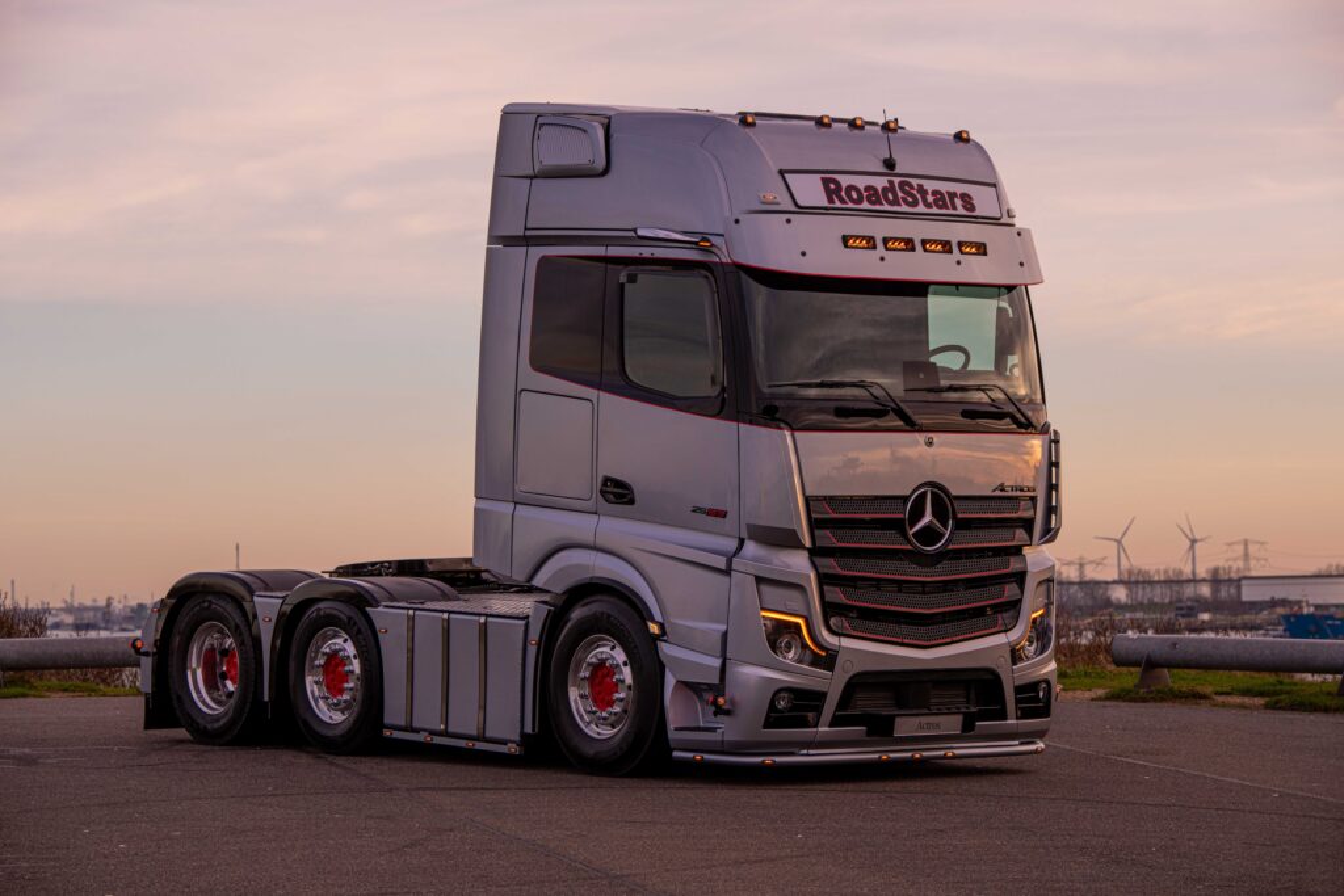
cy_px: 448
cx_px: 672
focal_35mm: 112
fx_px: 4182
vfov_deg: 12.2
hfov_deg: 18.3
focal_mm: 112
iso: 200
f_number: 5.6
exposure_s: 1/320
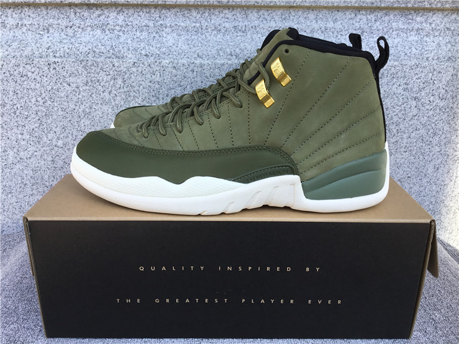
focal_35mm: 31
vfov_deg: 45.4
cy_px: 172
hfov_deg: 58.4
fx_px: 411
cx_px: 230
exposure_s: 1/330
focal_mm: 3.3
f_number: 2.4
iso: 25
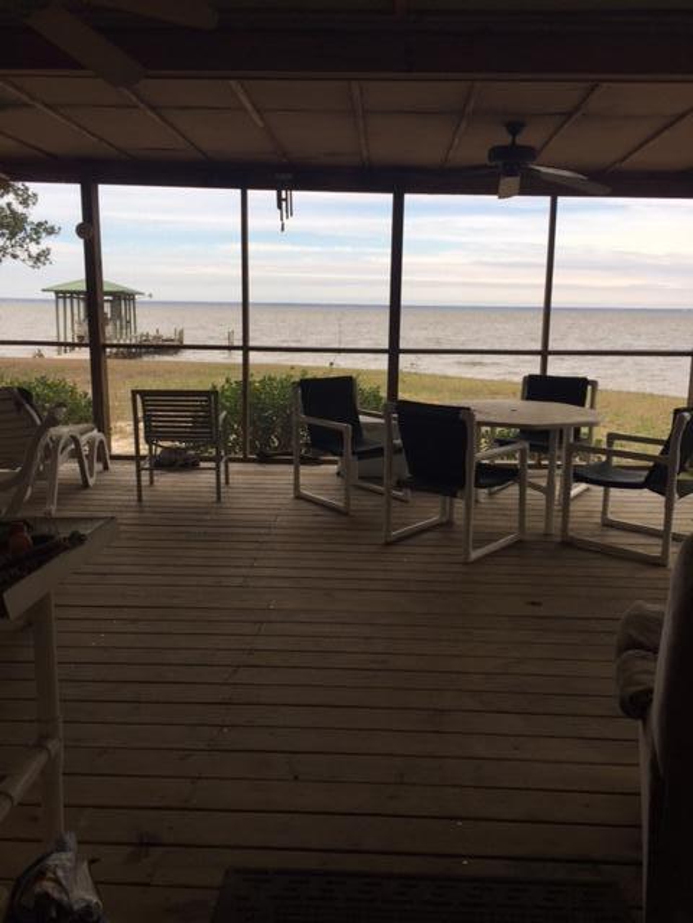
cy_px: 462
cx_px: 346
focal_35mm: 29
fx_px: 774
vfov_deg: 61.7
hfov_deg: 48.2
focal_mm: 4.15
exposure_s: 1/527
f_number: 2.2
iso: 32
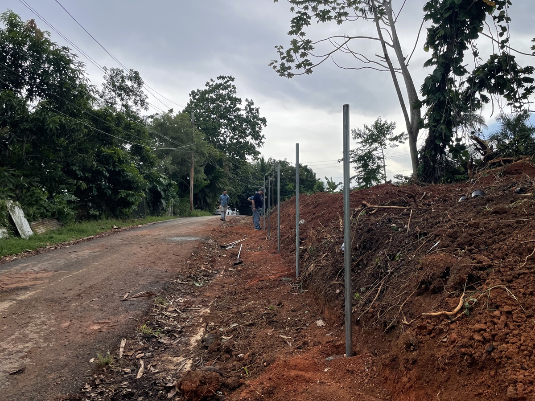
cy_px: 200
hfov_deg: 67.3
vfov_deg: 53.1
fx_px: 402
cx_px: 268
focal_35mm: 26
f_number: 1.6
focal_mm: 4.2
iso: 32
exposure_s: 1/636
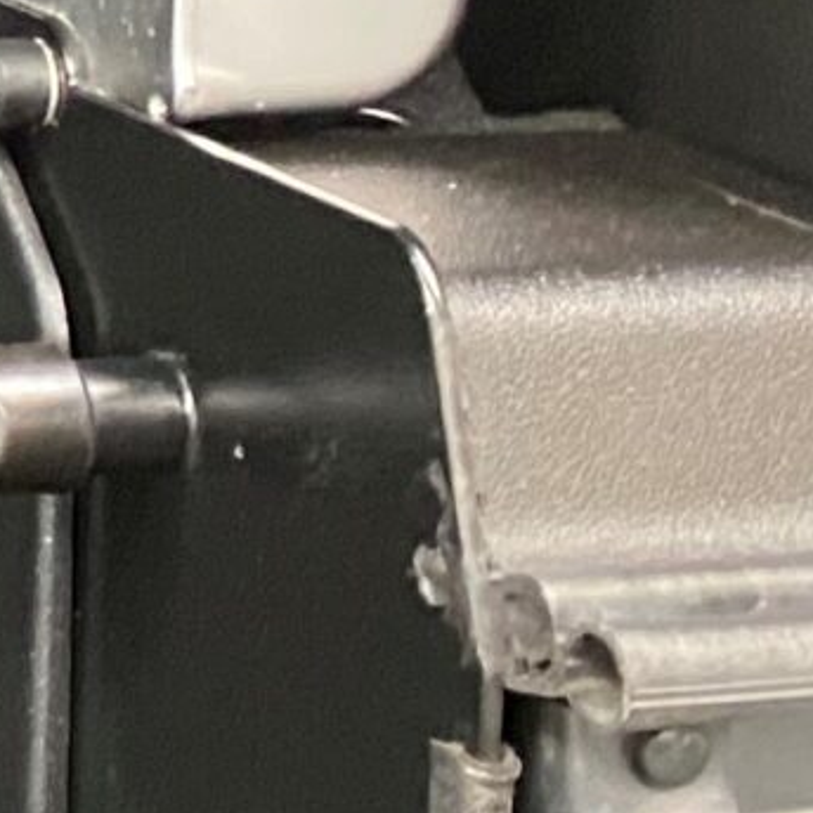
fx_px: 4544
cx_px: -2058
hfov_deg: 7.9
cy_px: -406
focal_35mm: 171
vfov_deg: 9.9
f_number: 1.8
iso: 500
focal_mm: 4.25
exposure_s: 1/25
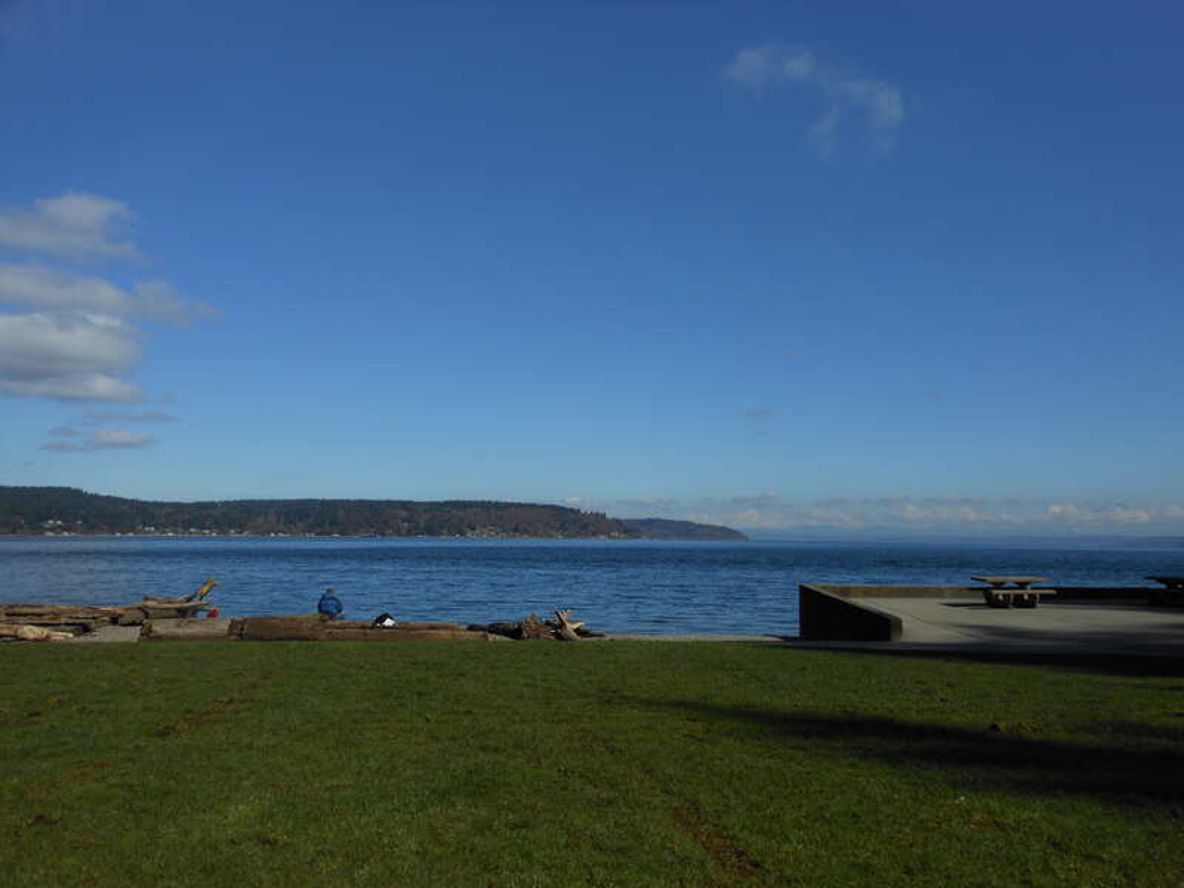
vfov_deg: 49.7
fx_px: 958
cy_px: 444
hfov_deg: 63.4
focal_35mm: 28
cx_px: 592
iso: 80
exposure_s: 1/1500
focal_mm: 5
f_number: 3.7
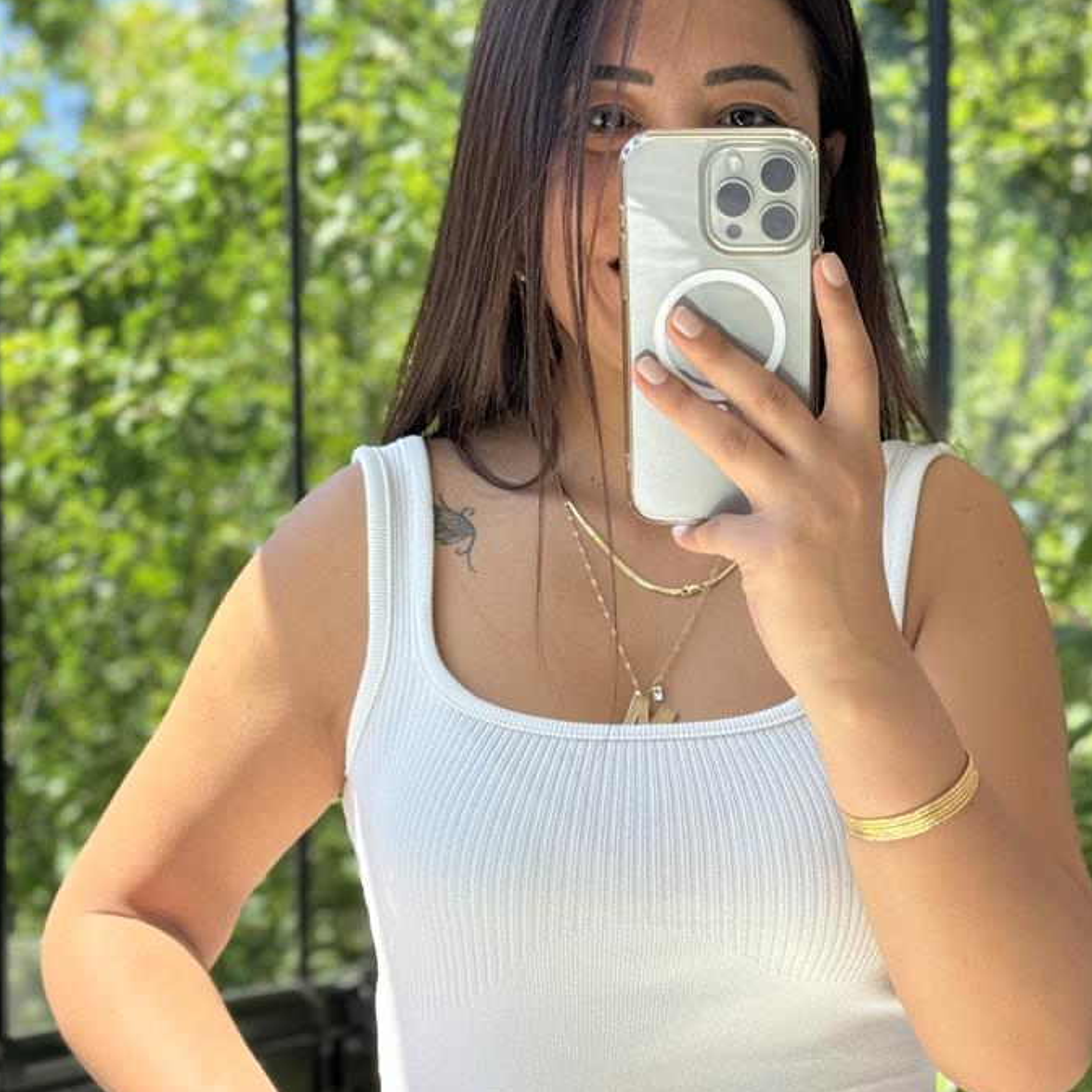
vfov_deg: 20.4
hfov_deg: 20.6
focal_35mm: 84
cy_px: 856
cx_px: 688
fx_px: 2998
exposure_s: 1/300
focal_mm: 6.76
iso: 64
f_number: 1.78
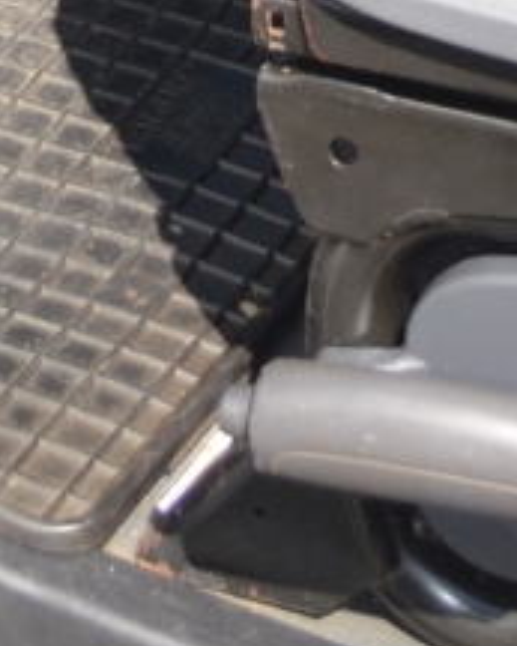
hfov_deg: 6.2
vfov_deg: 7.0
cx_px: 58
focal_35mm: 250
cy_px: -1223
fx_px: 4778
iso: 100
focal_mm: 24
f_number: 4
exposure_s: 1/200
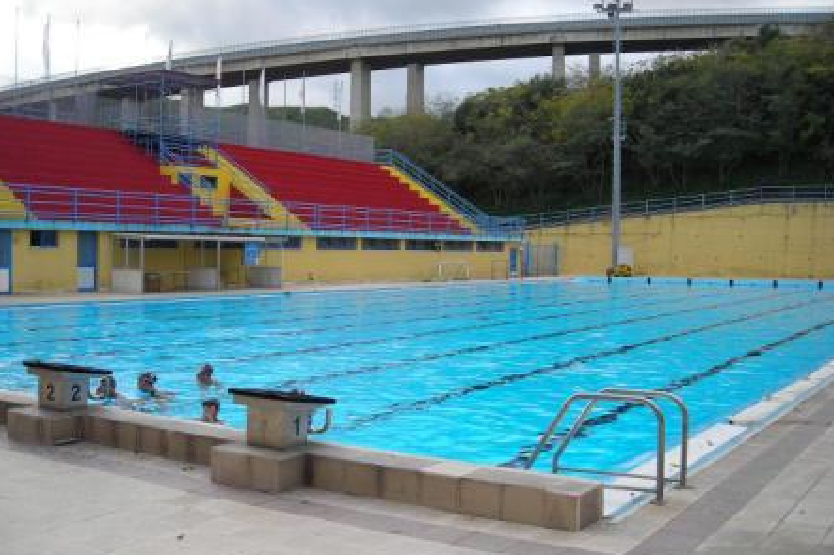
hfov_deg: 48.5
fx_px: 926
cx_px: 416
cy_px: 280
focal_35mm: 40
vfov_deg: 33.4
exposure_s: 1/100
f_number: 3.2
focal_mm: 6.3
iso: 50
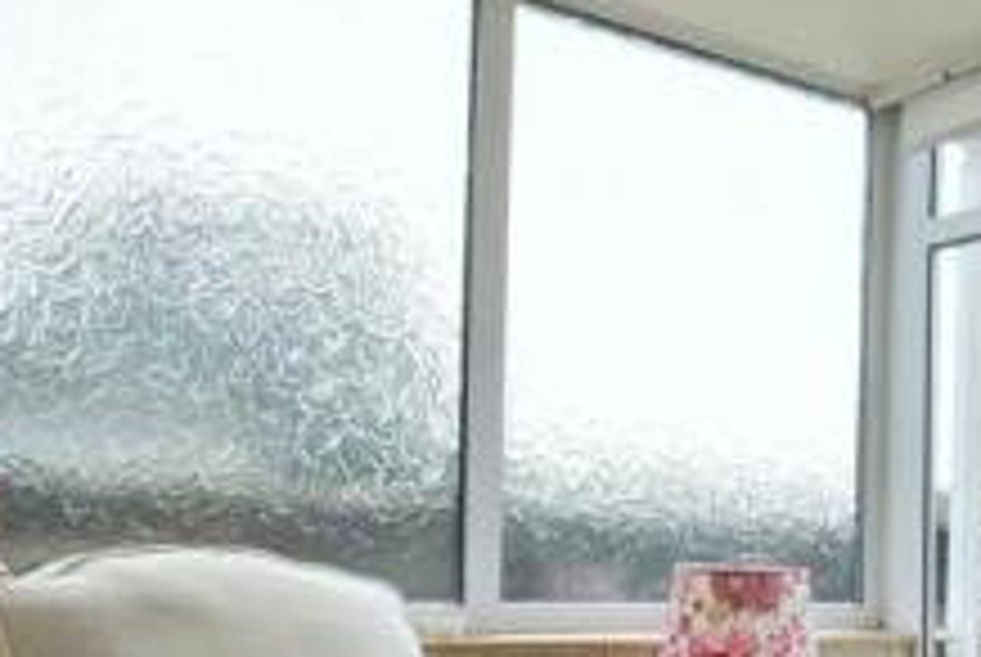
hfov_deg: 31.7
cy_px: 610
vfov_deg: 27.0
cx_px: 1271
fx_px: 1310
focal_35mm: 48
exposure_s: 1/1000
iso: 1000
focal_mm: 16
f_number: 10
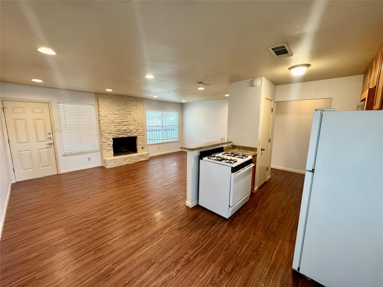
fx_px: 155
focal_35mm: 14
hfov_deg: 102.1
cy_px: 144
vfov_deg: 85.7
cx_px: 192
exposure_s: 1/60
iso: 320
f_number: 2.2
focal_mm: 2.22
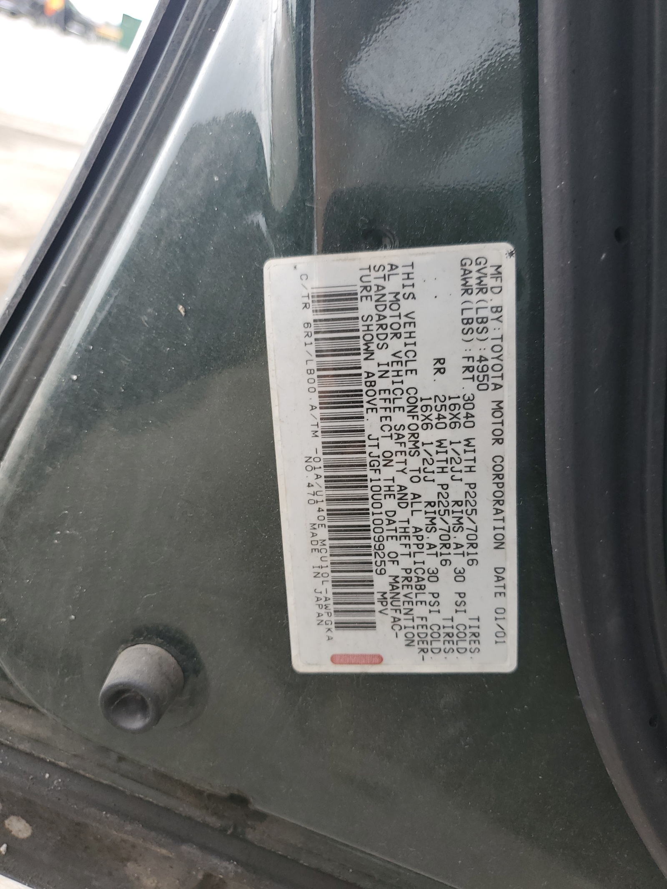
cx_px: 334
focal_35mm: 26
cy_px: 444
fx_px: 668
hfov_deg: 53.1
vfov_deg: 67.3
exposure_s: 1/120
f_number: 1.5
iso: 51
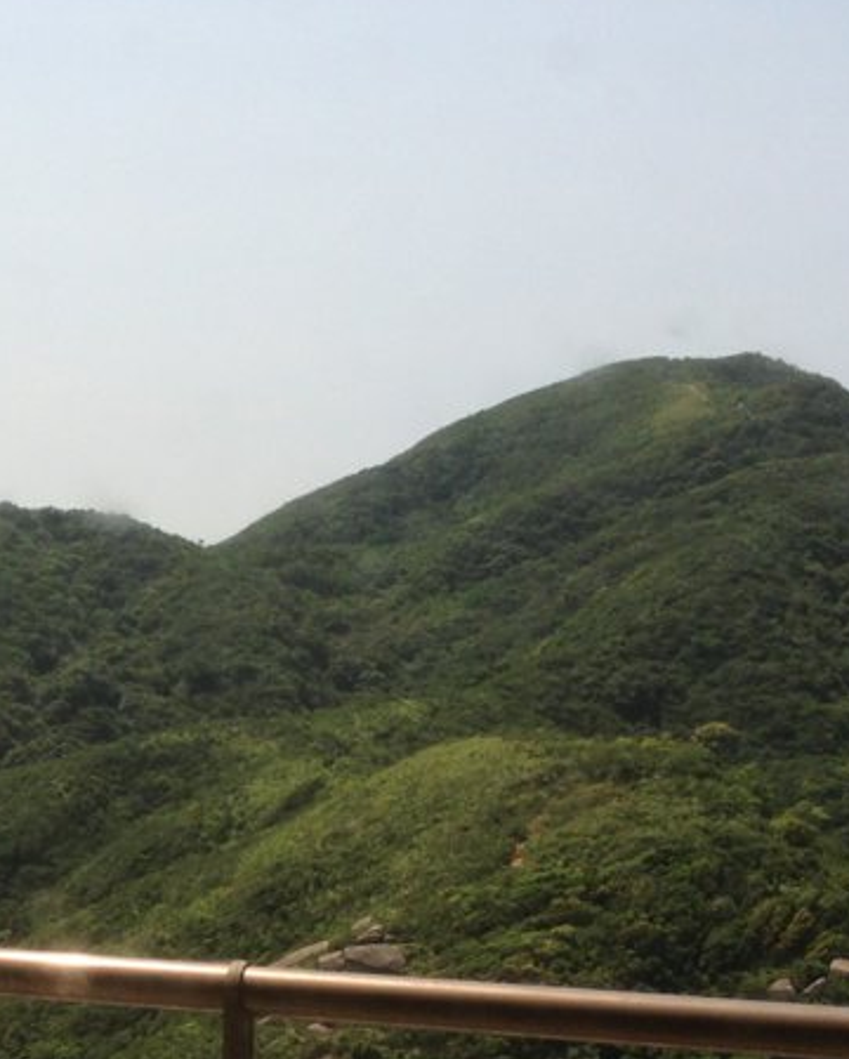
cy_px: 991
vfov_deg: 21.6
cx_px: -7
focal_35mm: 86
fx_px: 2698
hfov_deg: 17.5
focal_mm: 4.12
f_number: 2.4
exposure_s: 1/1022
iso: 50
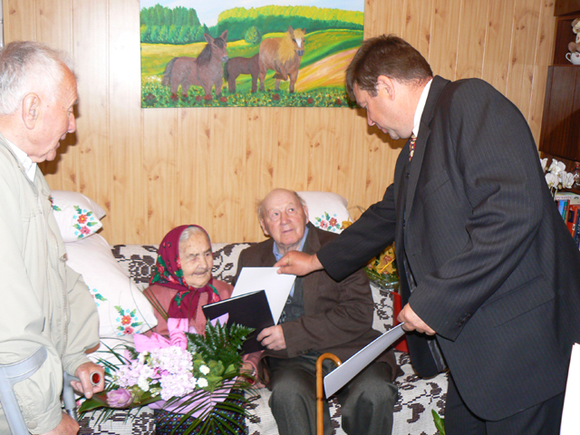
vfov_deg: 39.7
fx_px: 603
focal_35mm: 36
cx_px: 290
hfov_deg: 51.4
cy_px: 218
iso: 125
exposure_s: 1/30
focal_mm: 6
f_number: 2.8
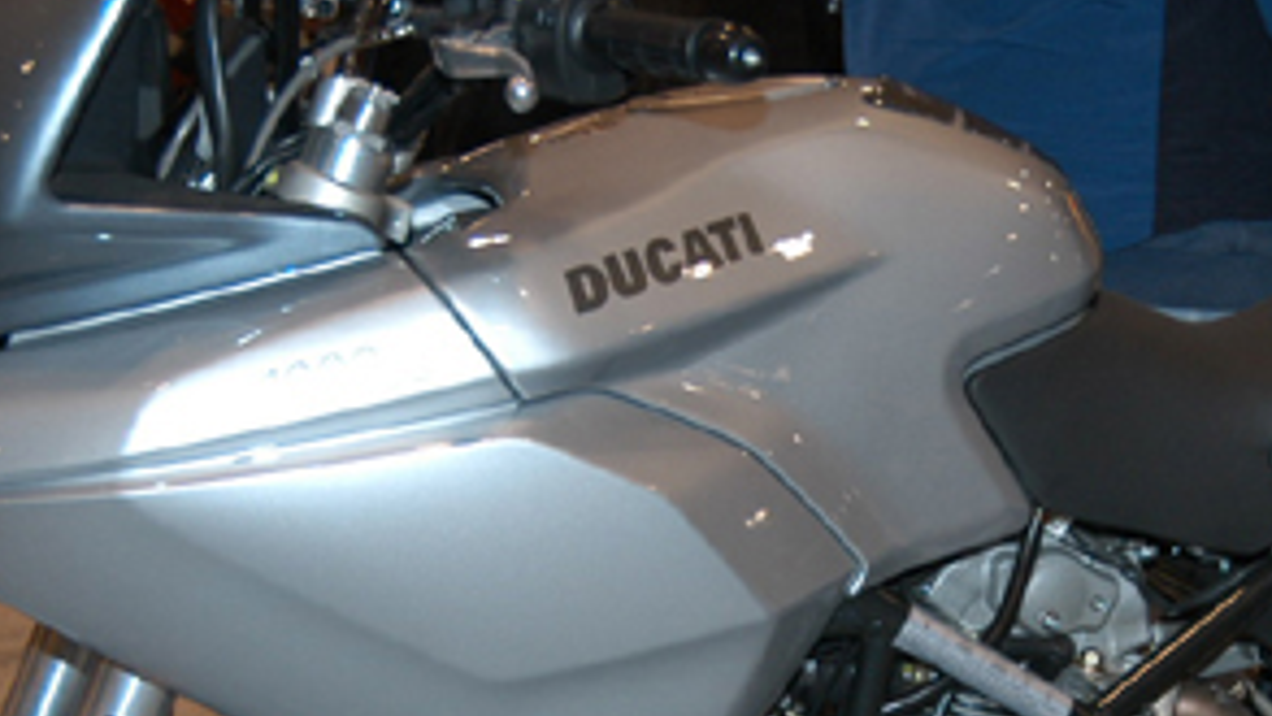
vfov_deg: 11.0
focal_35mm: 109
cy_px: 703
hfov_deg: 19.5
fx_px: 3677
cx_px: 962
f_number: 5
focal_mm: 30
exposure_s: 1/60
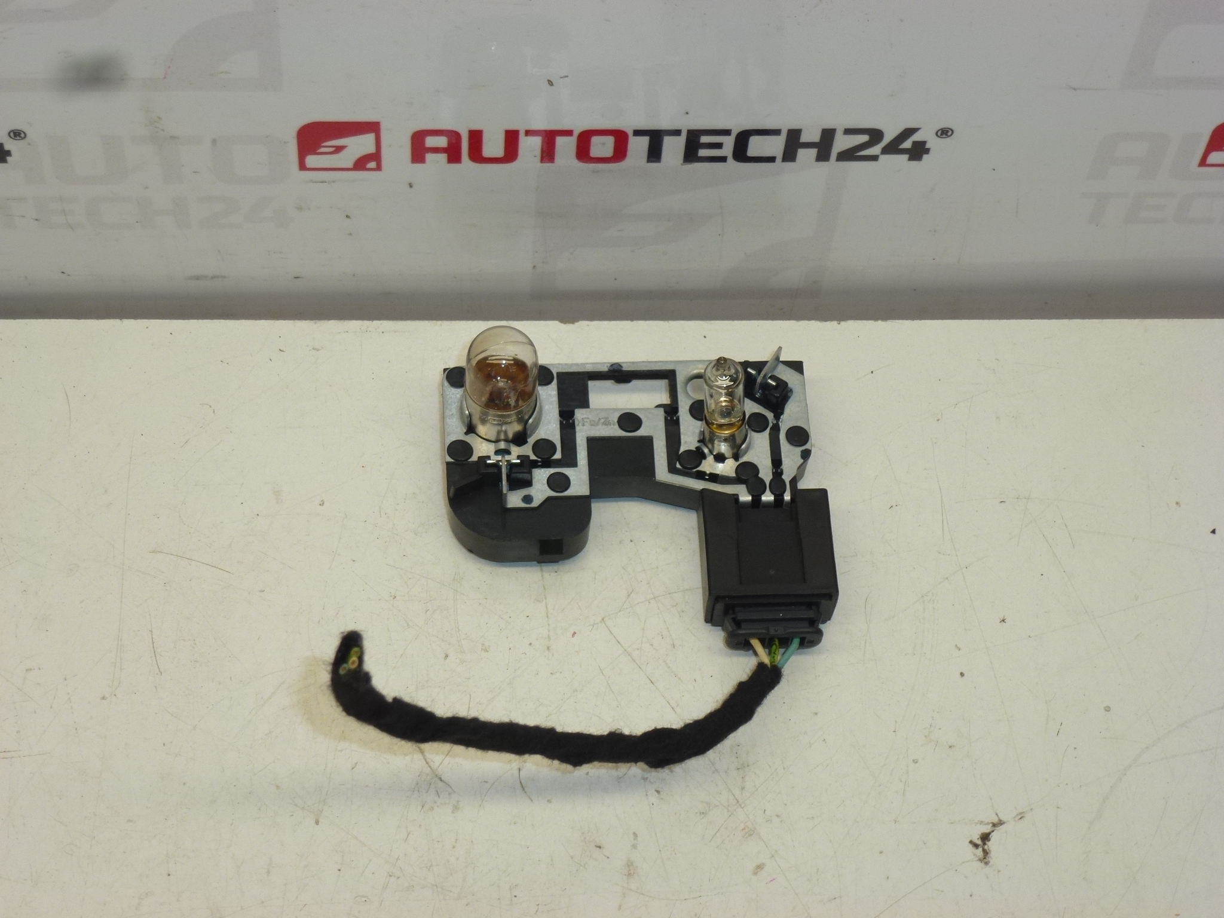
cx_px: 612
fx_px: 2511
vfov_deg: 20.7
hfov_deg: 27.4
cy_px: 459
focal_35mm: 71
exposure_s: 1/60
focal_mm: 12.7
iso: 100
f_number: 4.7
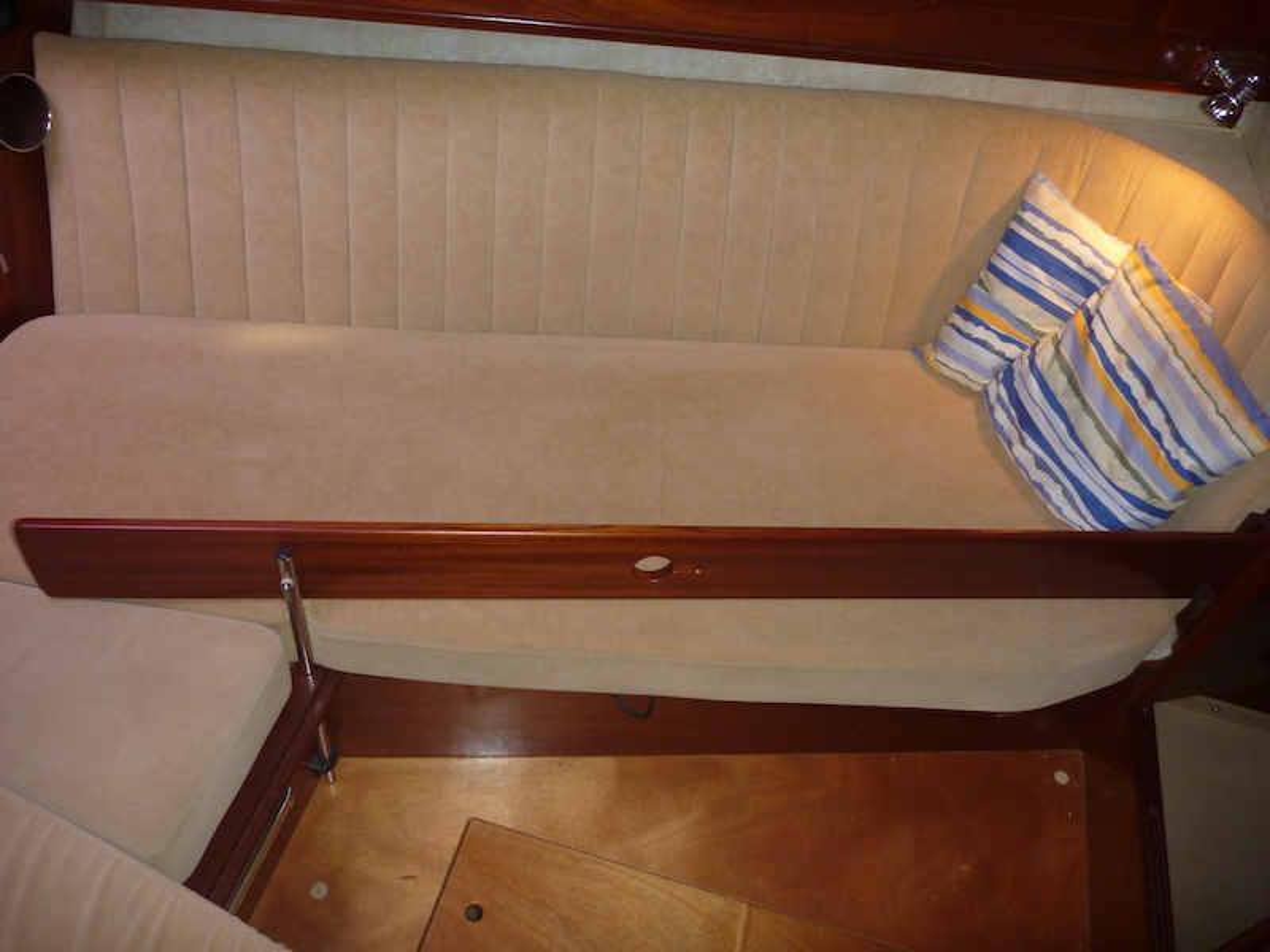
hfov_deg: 63.4
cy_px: 476
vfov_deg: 49.7
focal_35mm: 28
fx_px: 1027
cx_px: 635
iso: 250
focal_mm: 4.9
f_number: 3.3
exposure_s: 1/30
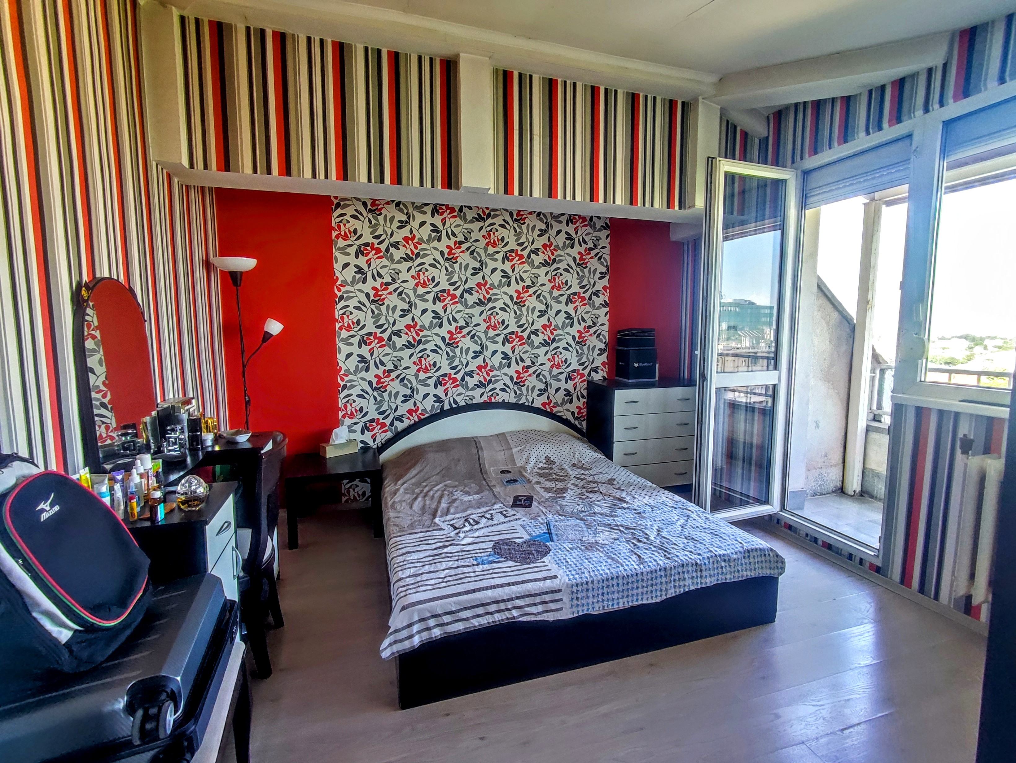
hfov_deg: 94.5
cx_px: 508
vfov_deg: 78.2
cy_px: 382
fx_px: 470
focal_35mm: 16
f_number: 2.2
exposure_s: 1/100
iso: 288
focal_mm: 1.65
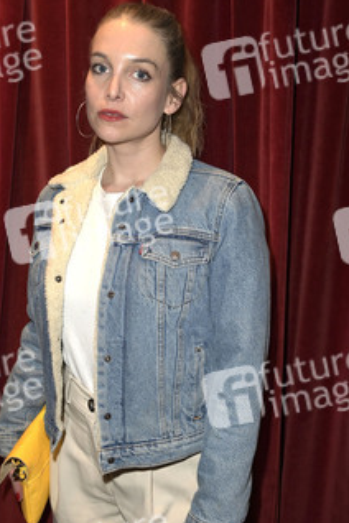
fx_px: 640
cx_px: 137
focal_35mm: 44
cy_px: 308
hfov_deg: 30.4
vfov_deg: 44.3
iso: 1000
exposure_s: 1/125
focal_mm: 35
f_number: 5.6
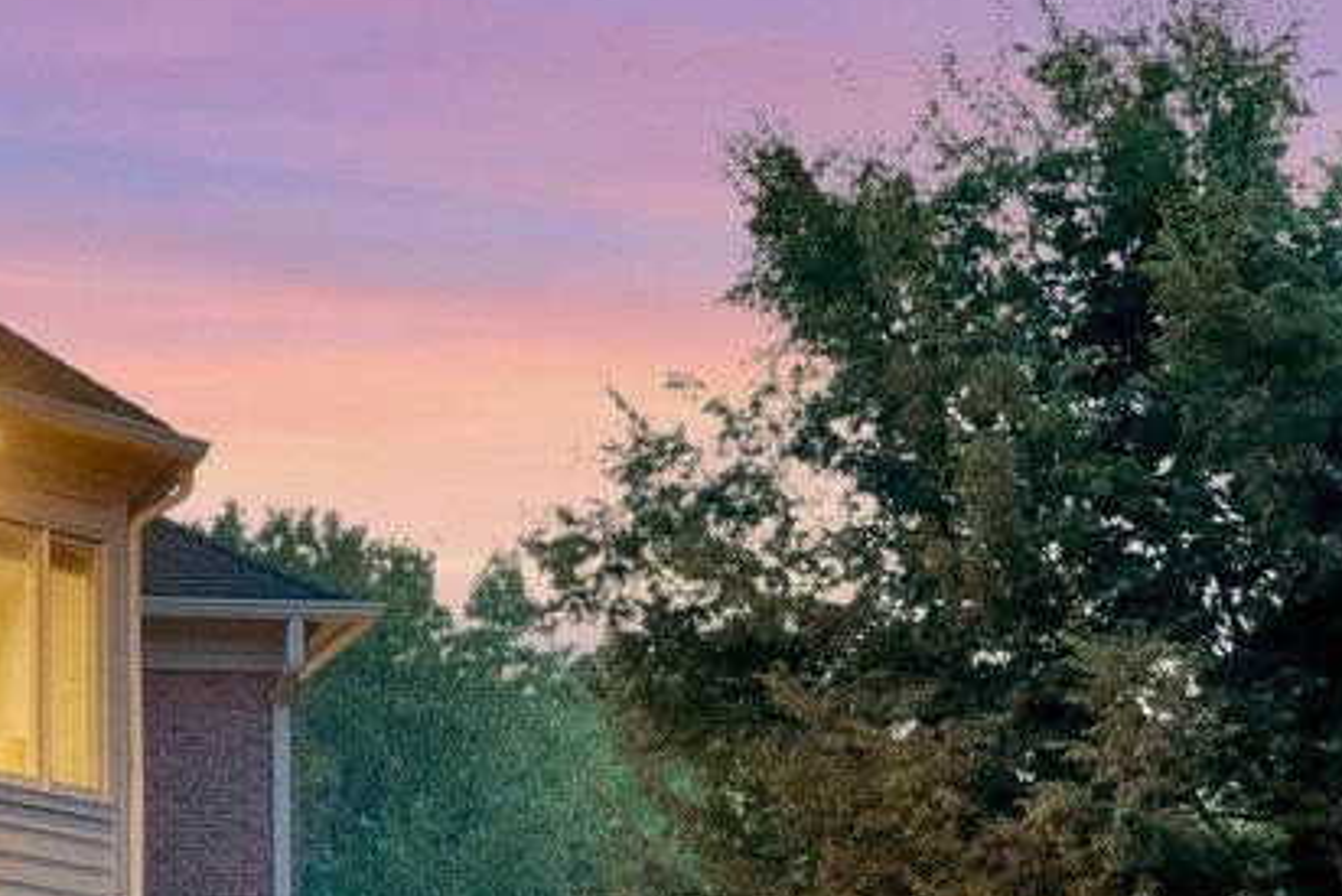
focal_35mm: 169
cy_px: 947
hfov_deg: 10.8
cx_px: -1541
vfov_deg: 8.1
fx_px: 6302
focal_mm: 34
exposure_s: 1.3
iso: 1250
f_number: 9
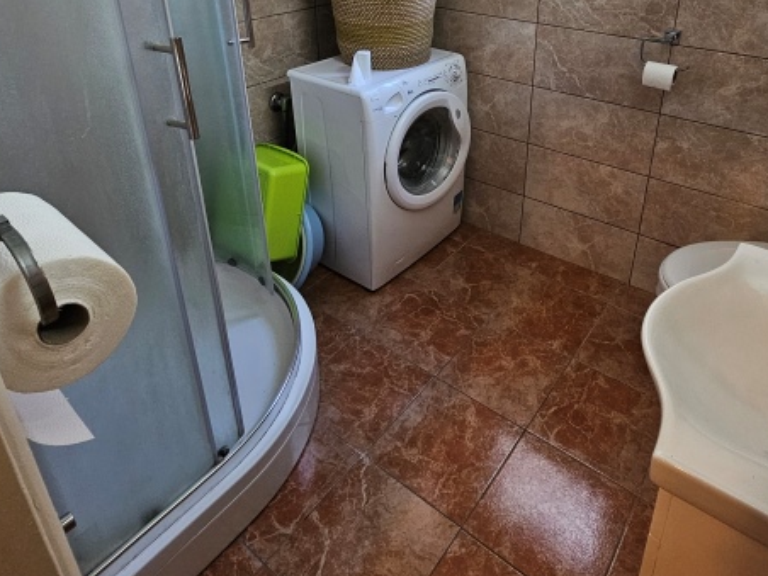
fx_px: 510
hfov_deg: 73.2
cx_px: 457
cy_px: 129
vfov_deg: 55.4
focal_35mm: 23
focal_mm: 2.2
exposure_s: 1/50
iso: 250
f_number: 2.2
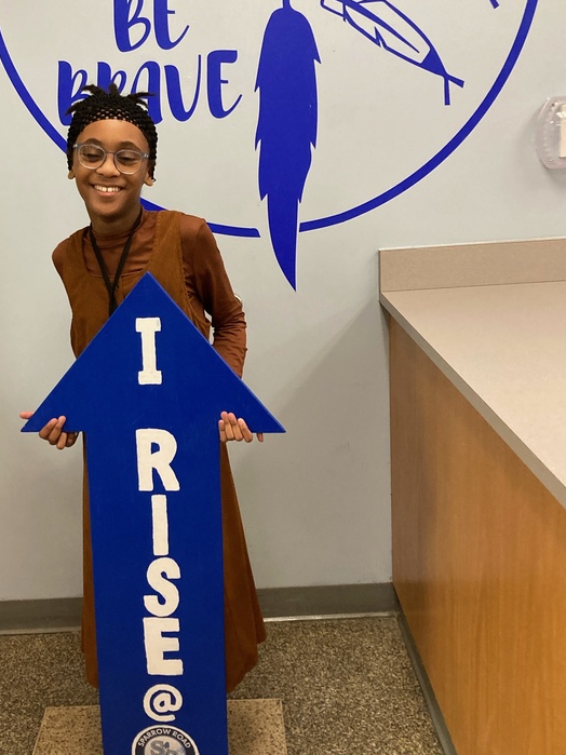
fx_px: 894
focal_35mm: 41
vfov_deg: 45.8
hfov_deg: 34.8
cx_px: 187
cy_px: 355
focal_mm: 3.99
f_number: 1.8
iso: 250
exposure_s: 1/60
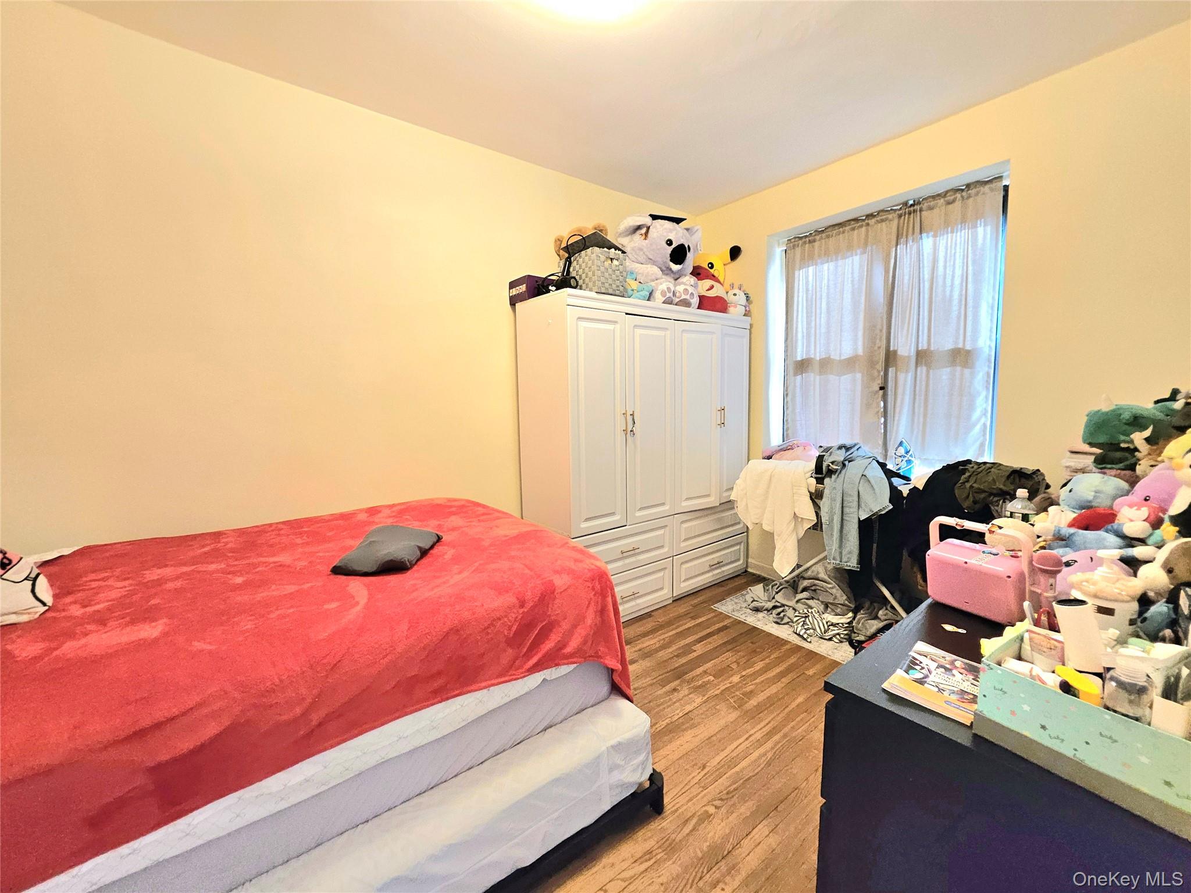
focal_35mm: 13
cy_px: 446
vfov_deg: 89.9
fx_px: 447
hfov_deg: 106.2
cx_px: 596
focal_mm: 1.7
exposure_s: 1/60.2
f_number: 2.2
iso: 250
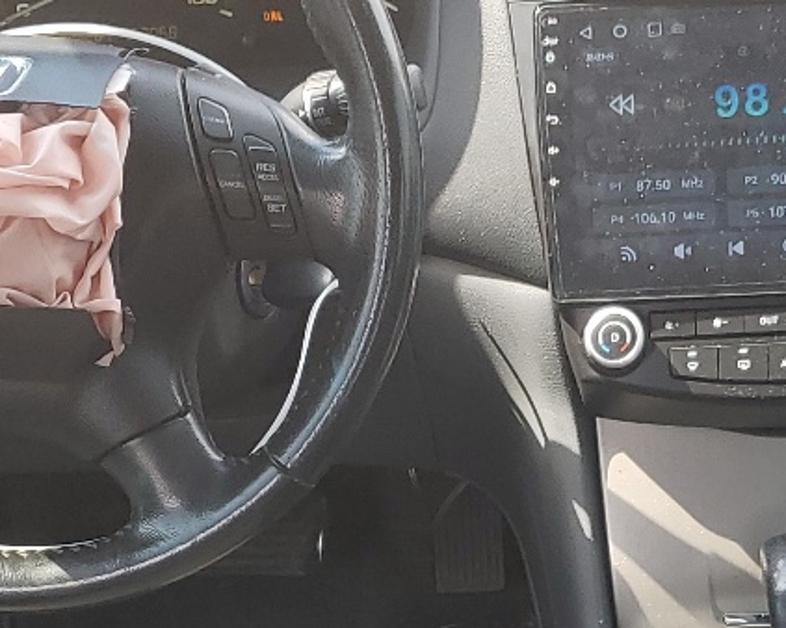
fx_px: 2232
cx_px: 595
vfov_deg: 15.4
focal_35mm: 96
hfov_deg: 19.8
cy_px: 756
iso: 50
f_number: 1.5
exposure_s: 1/303
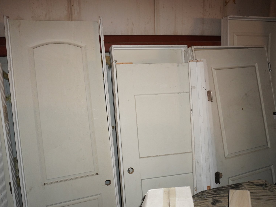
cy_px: 104
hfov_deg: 67.3
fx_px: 207
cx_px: 136
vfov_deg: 53.1
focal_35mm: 26
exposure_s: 1/160
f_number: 3.5
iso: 1250
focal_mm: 16
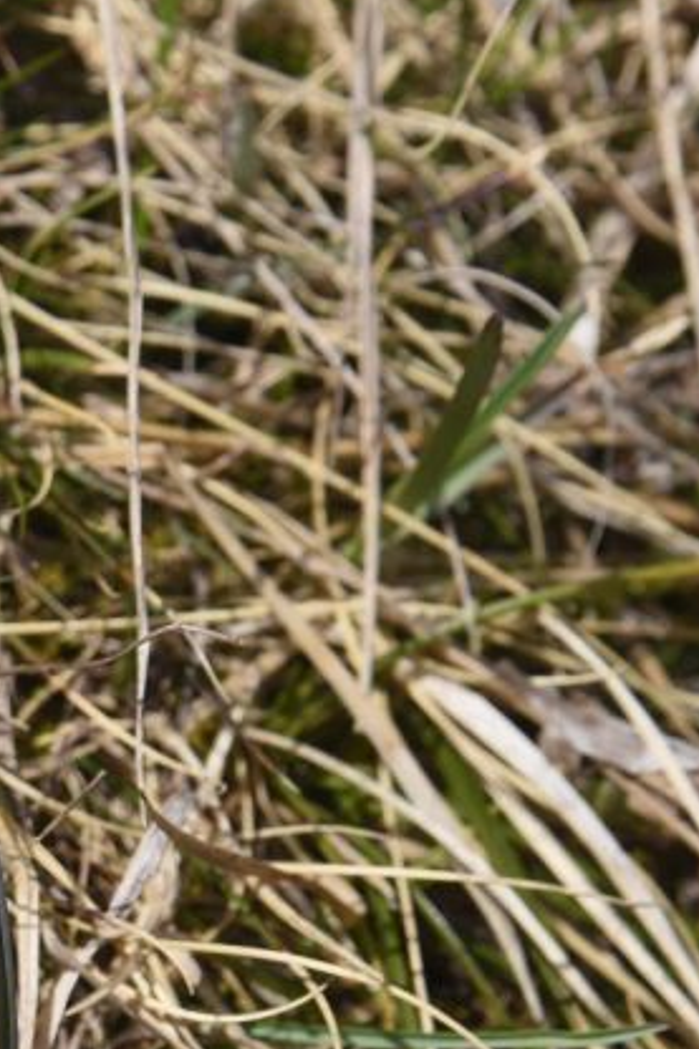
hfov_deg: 6.1
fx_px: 6558
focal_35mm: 225
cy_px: 1023
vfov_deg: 9.1
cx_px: -237
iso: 125
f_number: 11
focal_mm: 72
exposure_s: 1/320
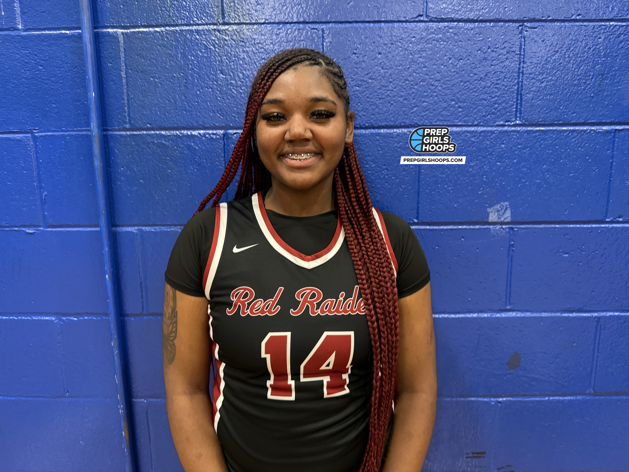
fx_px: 436
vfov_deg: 56.8
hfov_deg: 71.6
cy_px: 236
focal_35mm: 24
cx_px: 314
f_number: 1.78
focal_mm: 6.76
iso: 500
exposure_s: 1/60
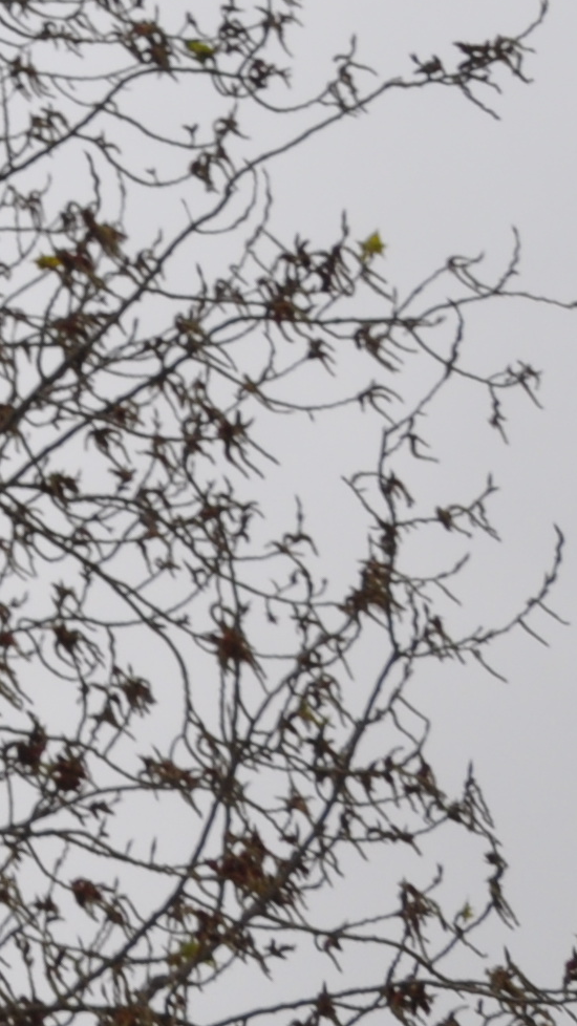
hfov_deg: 6.0
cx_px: -1536
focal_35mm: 179
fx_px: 4870
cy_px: -400
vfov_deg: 11.6
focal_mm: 26
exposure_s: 1/400
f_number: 10
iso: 200
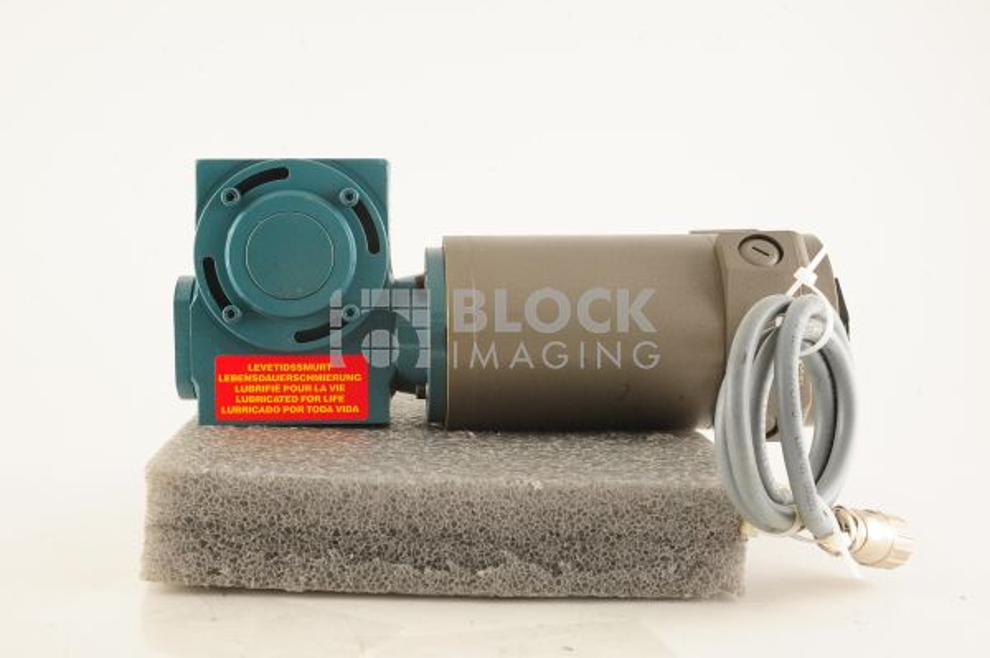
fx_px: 1374
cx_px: 495
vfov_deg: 26.9
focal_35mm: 50
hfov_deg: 39.6
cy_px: 329
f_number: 13
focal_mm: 50
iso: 1600
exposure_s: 1/160
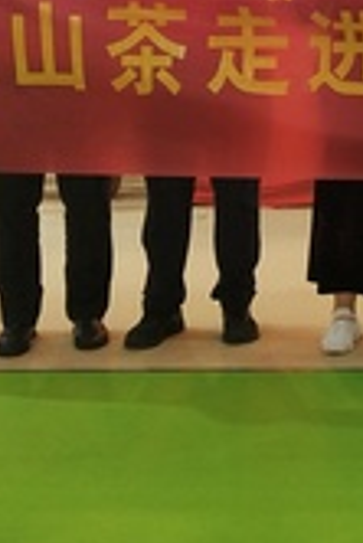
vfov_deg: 16.6
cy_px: -33
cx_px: 598
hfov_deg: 10.9
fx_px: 1811
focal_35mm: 120
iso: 182
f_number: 1.8
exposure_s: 1/50
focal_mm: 3.95
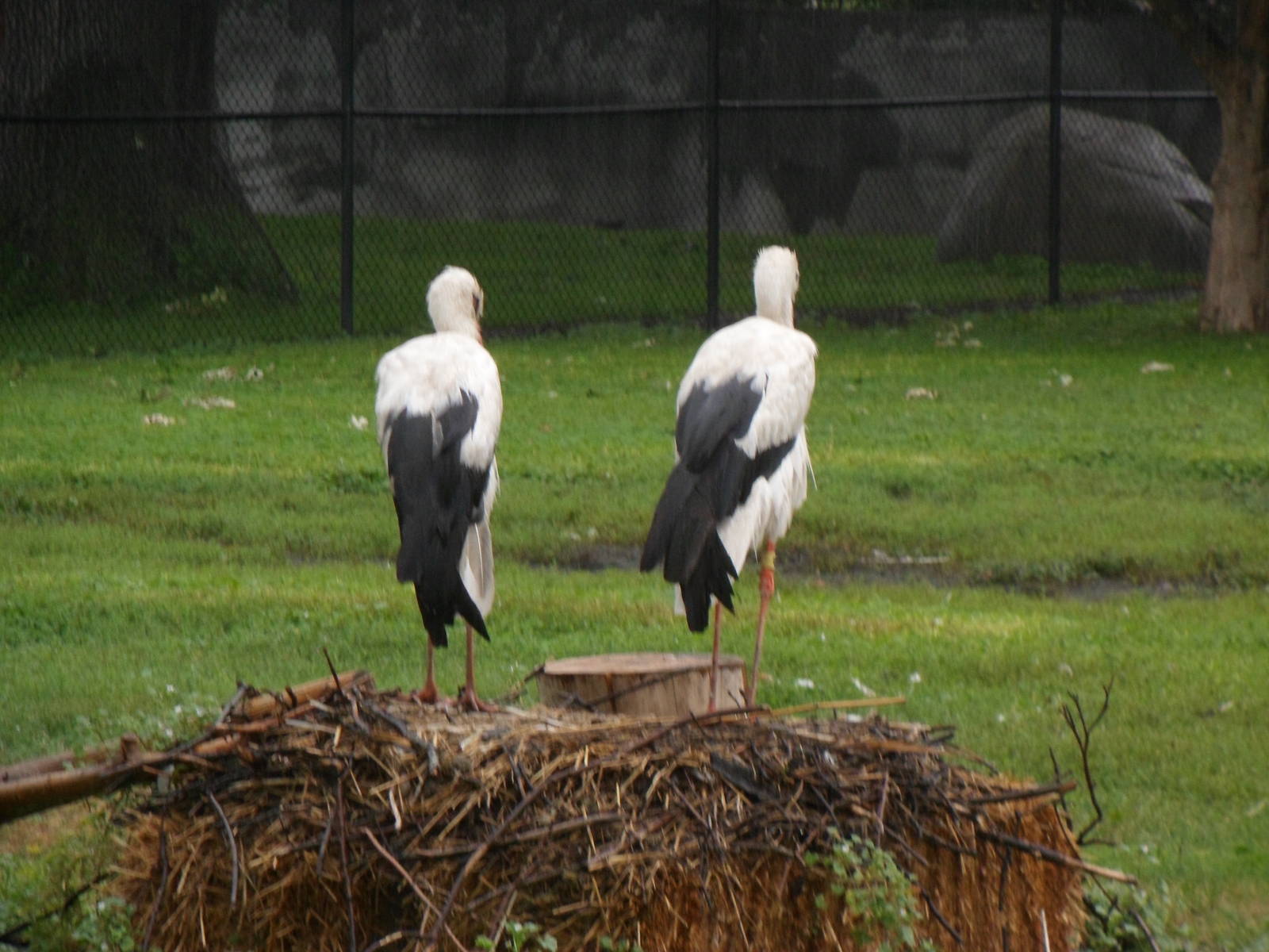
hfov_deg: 7.3
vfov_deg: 5.5
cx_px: 634
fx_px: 9898
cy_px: 476
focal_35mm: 270
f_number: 5.9
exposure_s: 1/60
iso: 160
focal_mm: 46.8
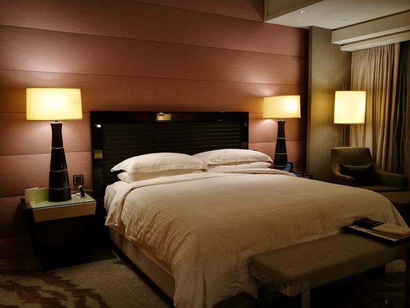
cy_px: 154
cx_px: 205
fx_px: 355
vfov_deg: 46.8
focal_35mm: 30
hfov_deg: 60.0
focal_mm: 4.5
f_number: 2.2
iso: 200
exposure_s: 1/30
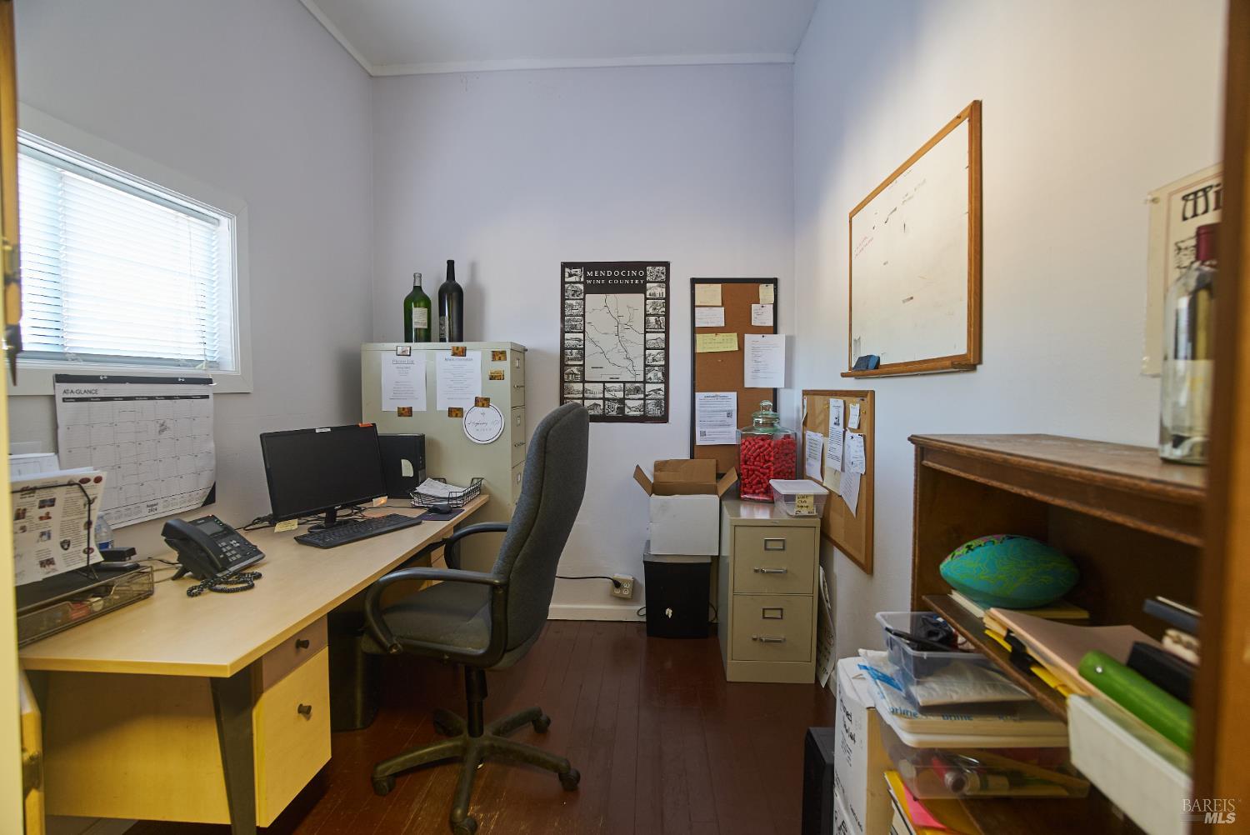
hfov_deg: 93.2
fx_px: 591
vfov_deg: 70.5
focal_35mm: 17
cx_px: 625
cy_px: 418
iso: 400
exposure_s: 1/4
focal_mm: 17
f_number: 4
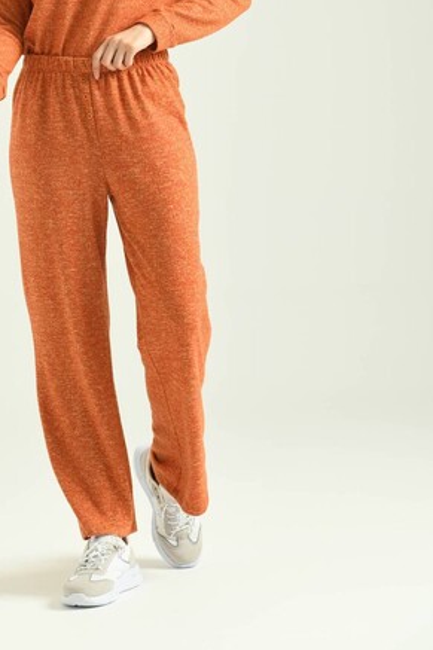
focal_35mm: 146
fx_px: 2636
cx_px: 98
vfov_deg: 14.0
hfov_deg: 9.4
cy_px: 150
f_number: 5.6
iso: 125
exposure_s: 1/160
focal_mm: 85
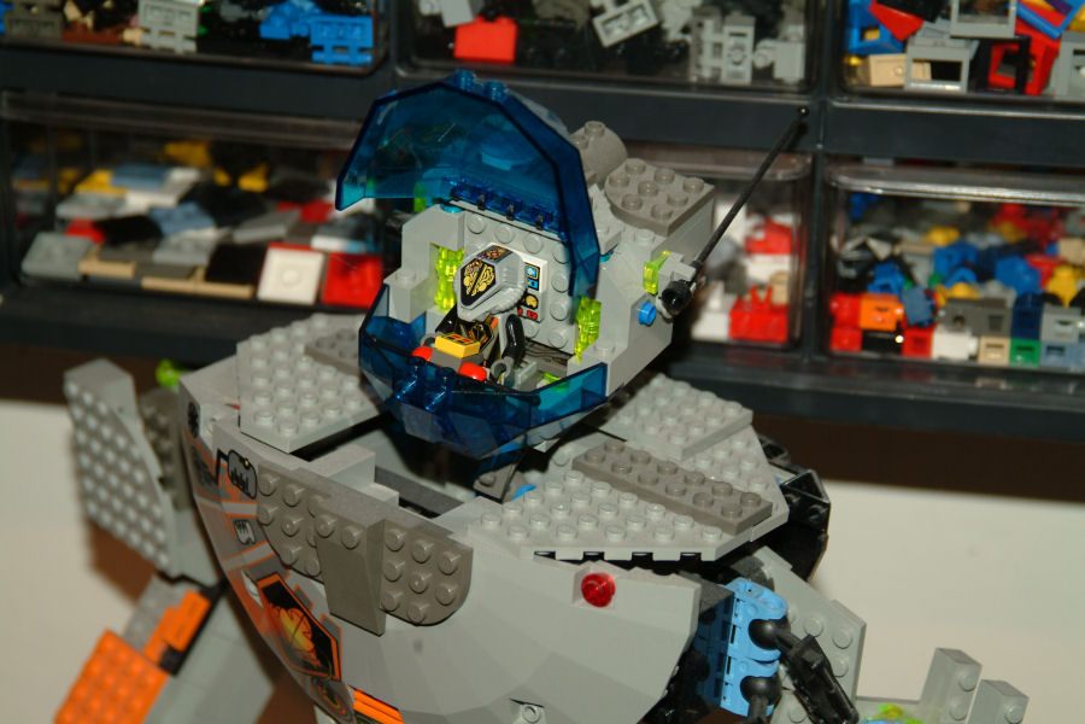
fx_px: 2577
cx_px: 542
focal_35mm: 86
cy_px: 362
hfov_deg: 23.8
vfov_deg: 16.0
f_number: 4.5
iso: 200
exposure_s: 1/60
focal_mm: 57
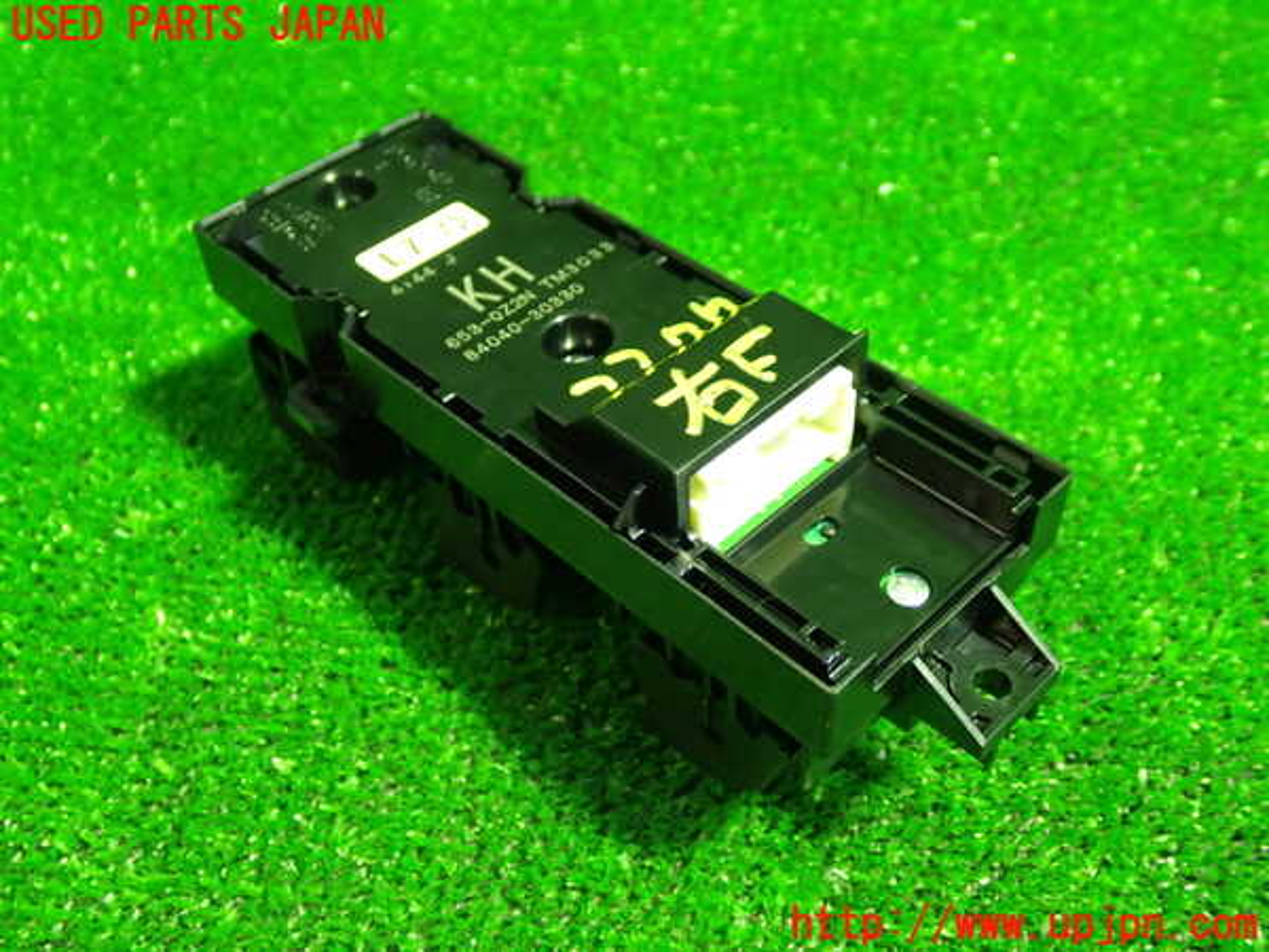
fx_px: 1393
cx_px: 634
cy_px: 476
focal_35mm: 38
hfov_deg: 49.0
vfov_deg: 37.7
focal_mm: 6.83
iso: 800
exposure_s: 1/25
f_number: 2.7
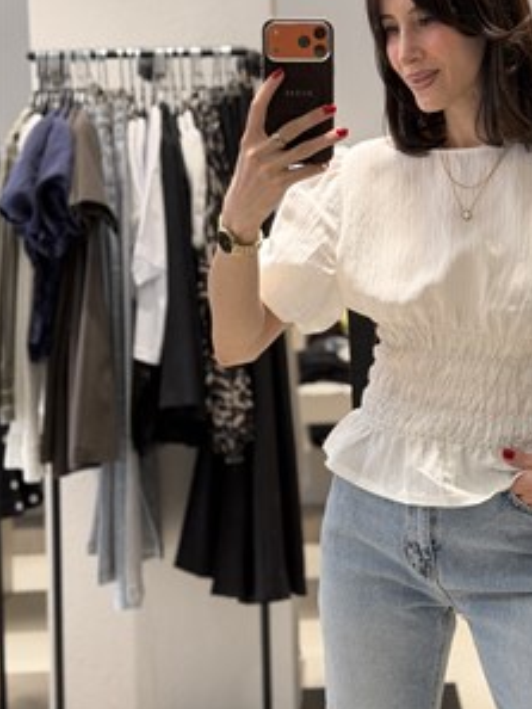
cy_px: 260
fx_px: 1474
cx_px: 392
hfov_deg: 20.3
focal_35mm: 72
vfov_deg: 26.9
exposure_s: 1/121
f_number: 1.78
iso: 64
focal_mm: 6.76
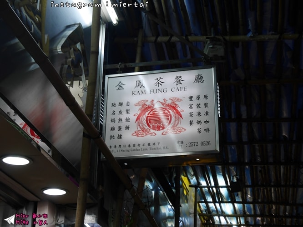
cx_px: 152
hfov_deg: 30.3
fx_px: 560
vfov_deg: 22.9
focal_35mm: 64
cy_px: 114
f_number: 5.6
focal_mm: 32
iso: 800
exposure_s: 1/80
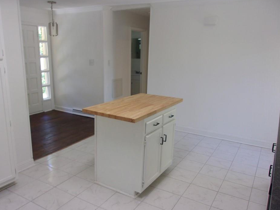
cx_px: 131
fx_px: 243
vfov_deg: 46.7
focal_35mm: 30
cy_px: 112
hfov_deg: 59.9
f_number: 3
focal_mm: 4.9
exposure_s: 1/34
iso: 80
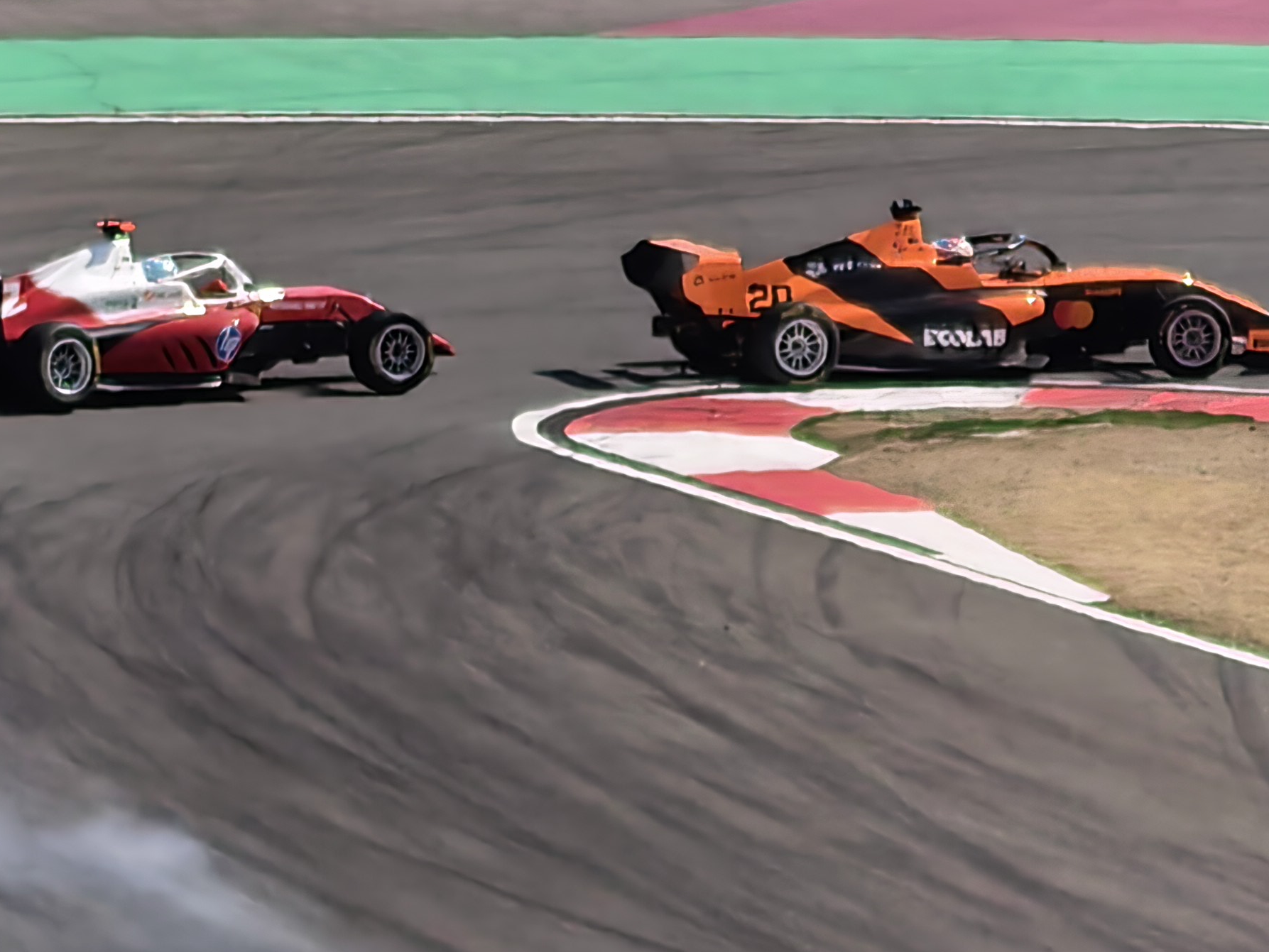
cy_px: 618
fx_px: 20167
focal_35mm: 550
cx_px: 565
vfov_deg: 2.7
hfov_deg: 3.6
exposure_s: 1/2232
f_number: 2.1
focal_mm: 15
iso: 50
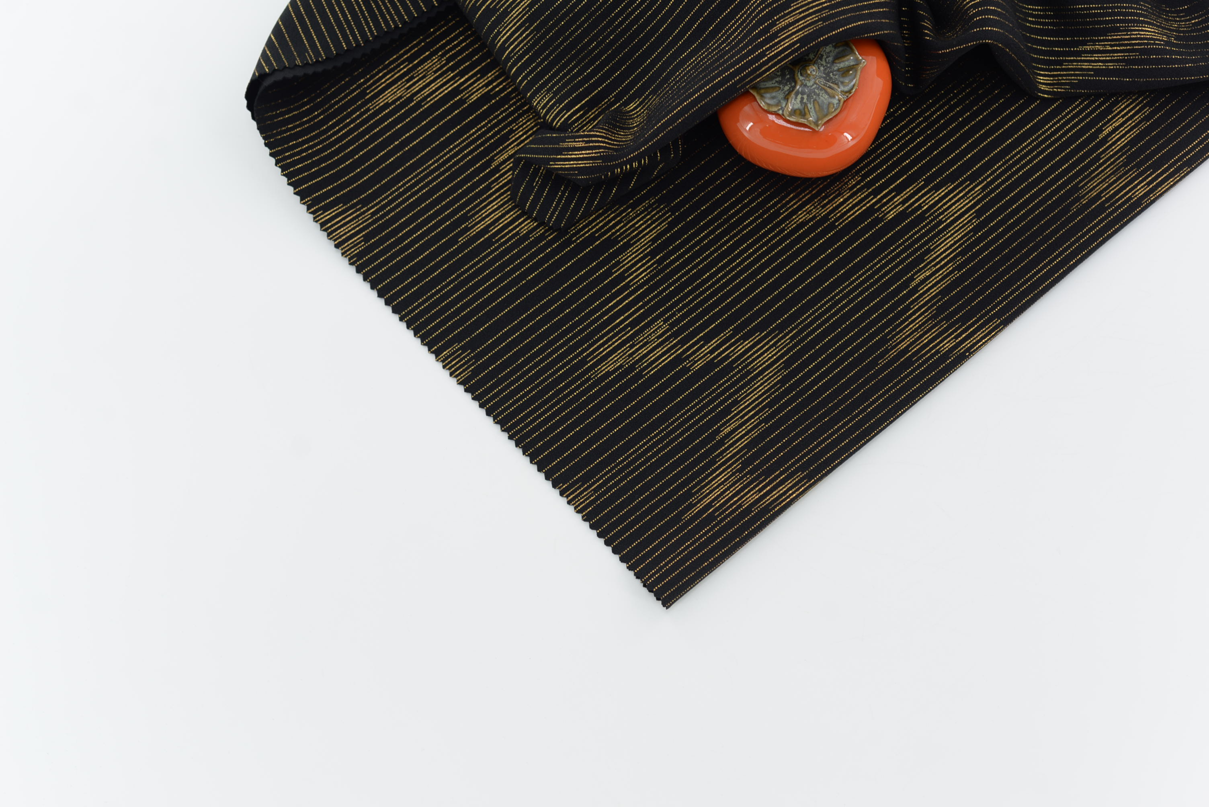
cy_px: 404
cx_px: 604
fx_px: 1680
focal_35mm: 50
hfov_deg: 39.6
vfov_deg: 27.0
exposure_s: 1/100
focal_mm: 50
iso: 100
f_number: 4
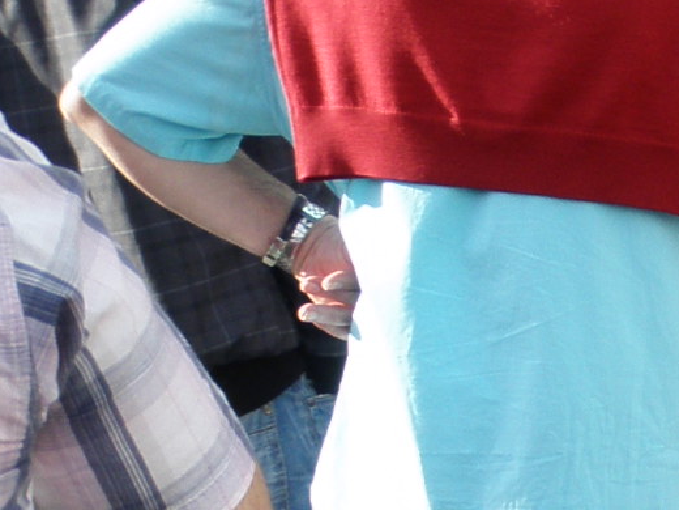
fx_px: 3668
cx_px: 1545
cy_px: 405
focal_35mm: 187
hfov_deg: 9.6
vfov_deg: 7.9
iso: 50
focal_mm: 6.7
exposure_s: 1/160
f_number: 3.5
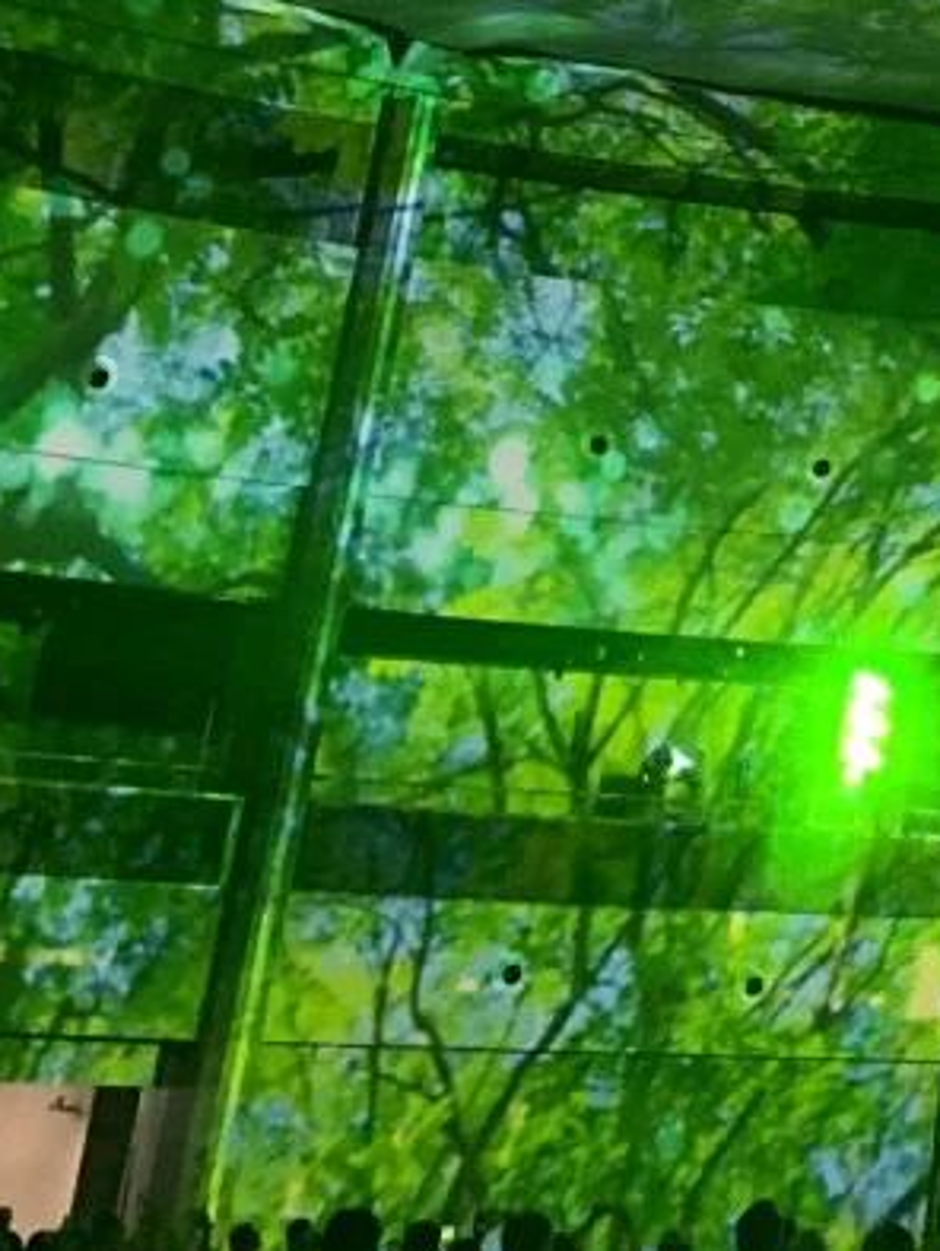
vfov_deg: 17.0
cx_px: 1680
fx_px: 3436
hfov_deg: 13.9
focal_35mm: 95
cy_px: -991
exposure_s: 1/50
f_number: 1.8
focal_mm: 4.25
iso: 200
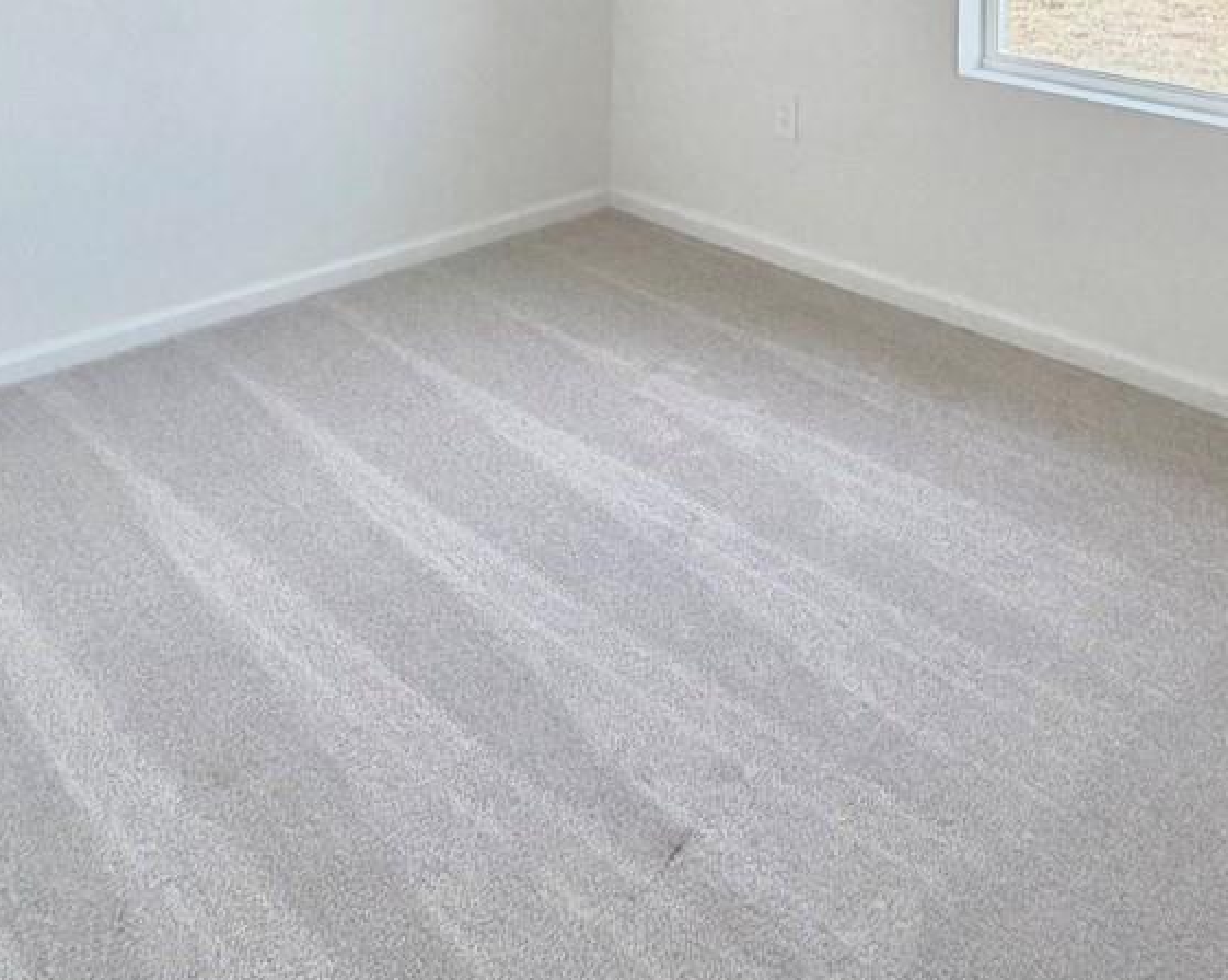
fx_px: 1416
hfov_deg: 45.8
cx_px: 860
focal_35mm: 39
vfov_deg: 31.3
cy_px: -230
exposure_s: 1/119
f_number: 2.2
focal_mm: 2.22
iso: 320
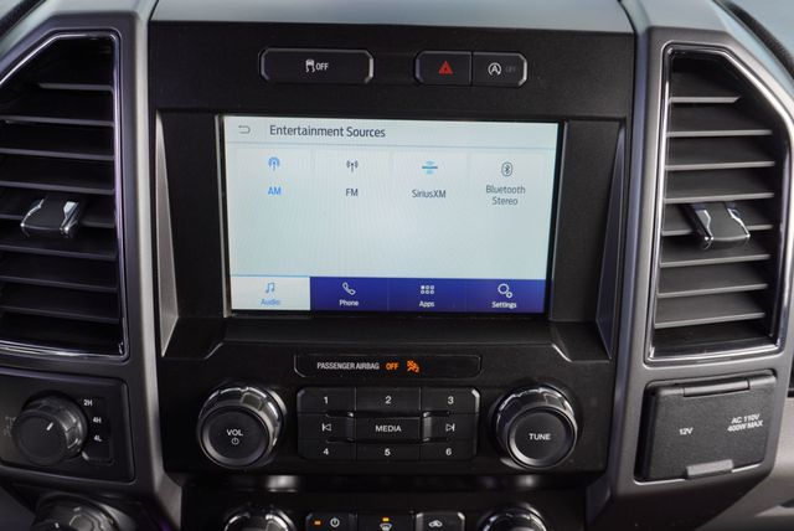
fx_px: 662
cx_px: 397
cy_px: 266
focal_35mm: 30
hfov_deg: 61.9
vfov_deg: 43.7
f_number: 4.5
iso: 100
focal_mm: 20
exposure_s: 1/80
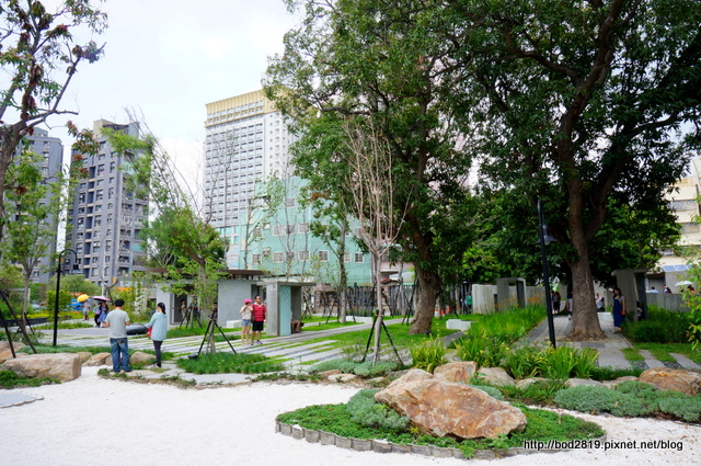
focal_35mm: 24
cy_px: 233
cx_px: 350
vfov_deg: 53.0
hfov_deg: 73.8
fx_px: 467
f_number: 14
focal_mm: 16
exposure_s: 1/60
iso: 200
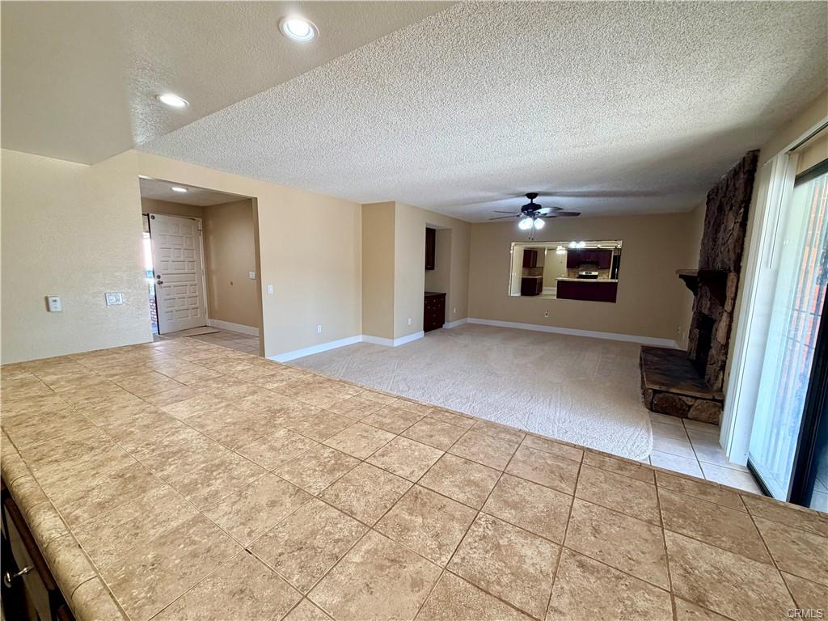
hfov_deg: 102.1
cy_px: 310
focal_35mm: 14
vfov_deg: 85.7
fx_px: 335
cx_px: 414
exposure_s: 1/120
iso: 200
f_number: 2.2
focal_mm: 2.22
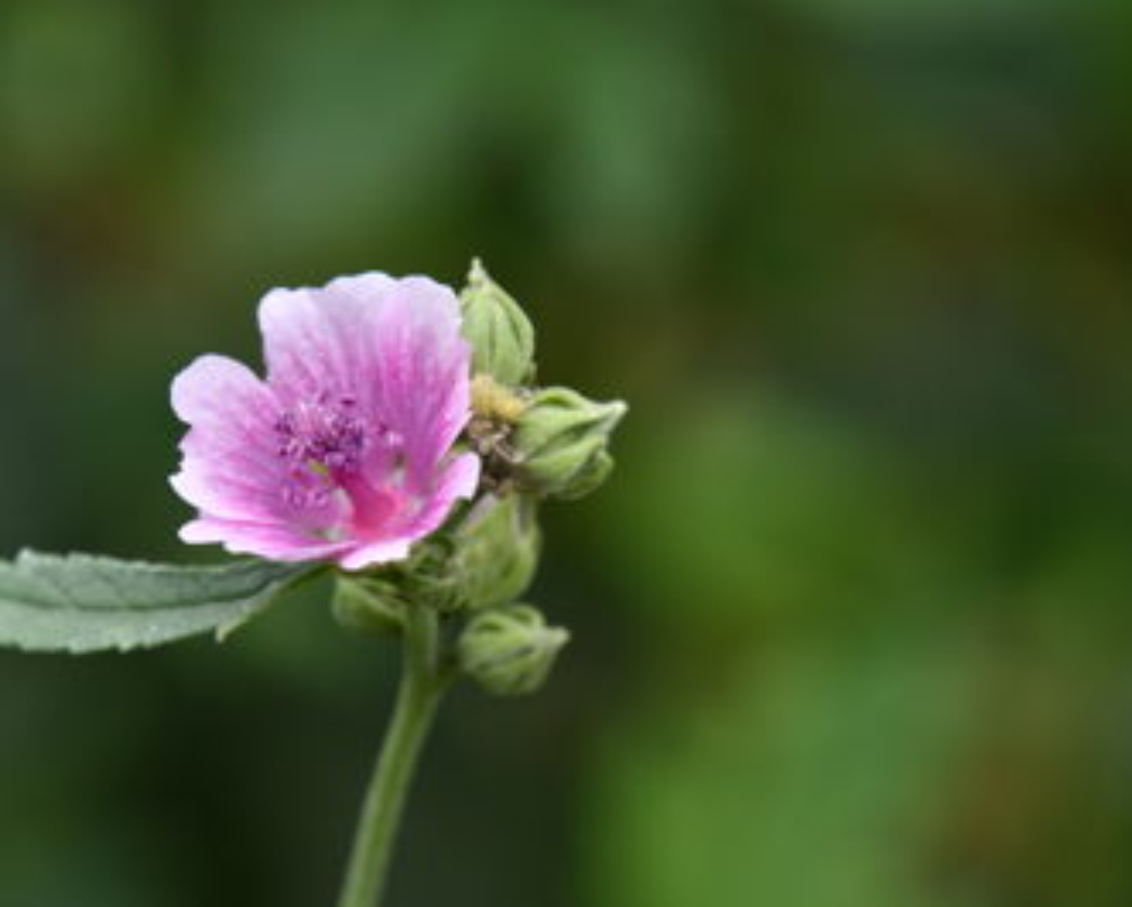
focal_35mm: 511
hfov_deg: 3.8
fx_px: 17125
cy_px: 454
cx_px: 520
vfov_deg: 3.0
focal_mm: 300
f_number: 9
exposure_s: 1/80
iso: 320
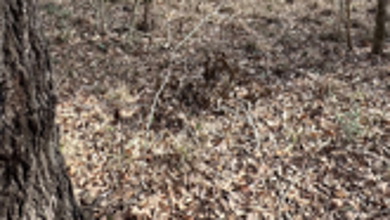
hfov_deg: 53.3
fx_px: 383
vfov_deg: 27.1
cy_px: -64
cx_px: 246
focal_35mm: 37
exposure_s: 1/233
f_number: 2.2
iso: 40
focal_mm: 2.22
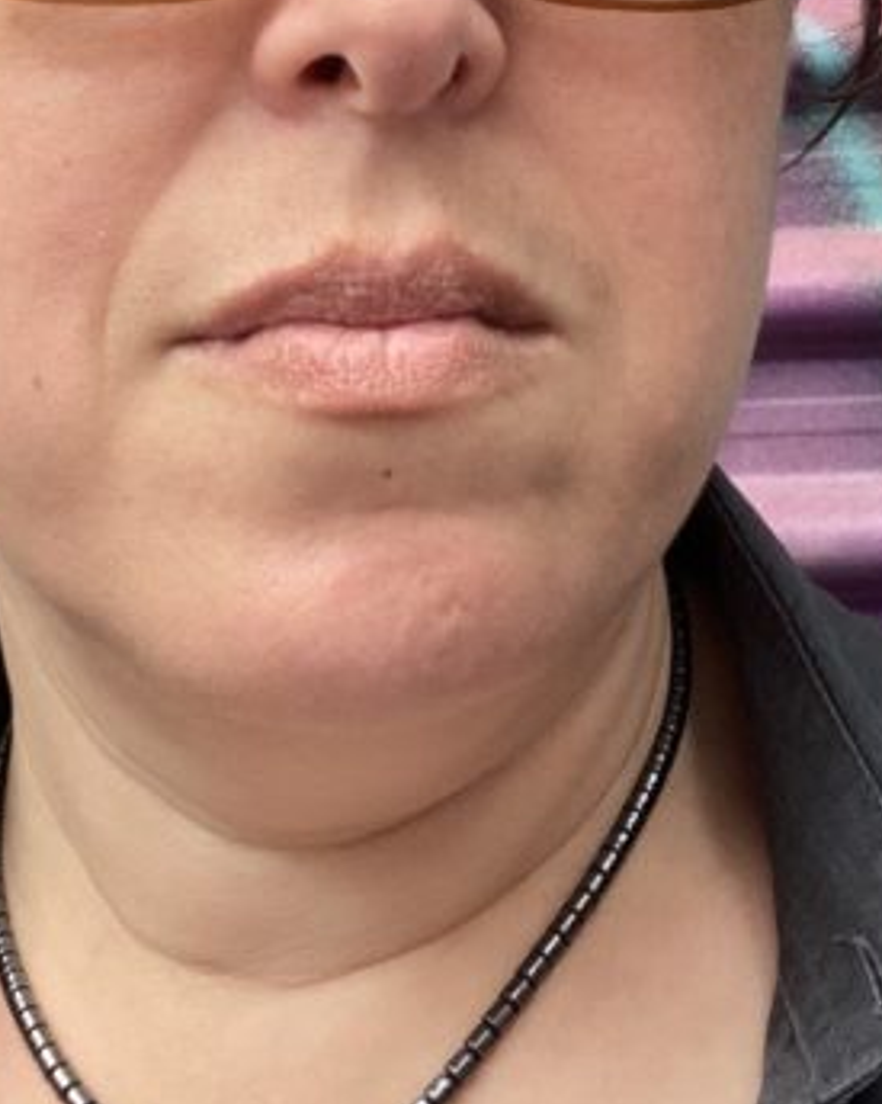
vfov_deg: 20.1
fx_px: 3036
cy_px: 51
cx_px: 572
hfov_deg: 16.5
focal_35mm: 93
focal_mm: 2.87
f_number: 2.2
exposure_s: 1/50
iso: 100
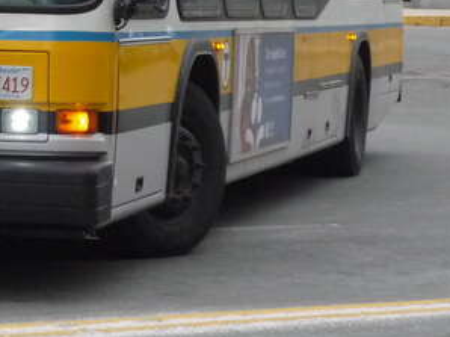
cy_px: -85
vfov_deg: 8.1
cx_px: -2
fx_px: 2338
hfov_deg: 10.9
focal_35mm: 180
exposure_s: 1/200
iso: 400
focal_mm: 11.1
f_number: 3.9
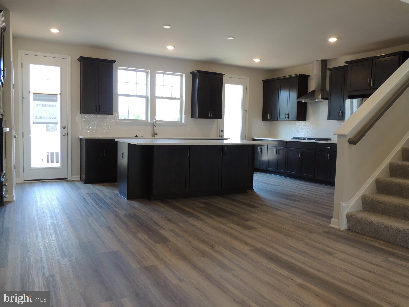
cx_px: 204
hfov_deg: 71.6
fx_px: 284
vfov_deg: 56.8
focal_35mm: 24
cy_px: 154
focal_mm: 4.3
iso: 100
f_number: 3
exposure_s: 1/30
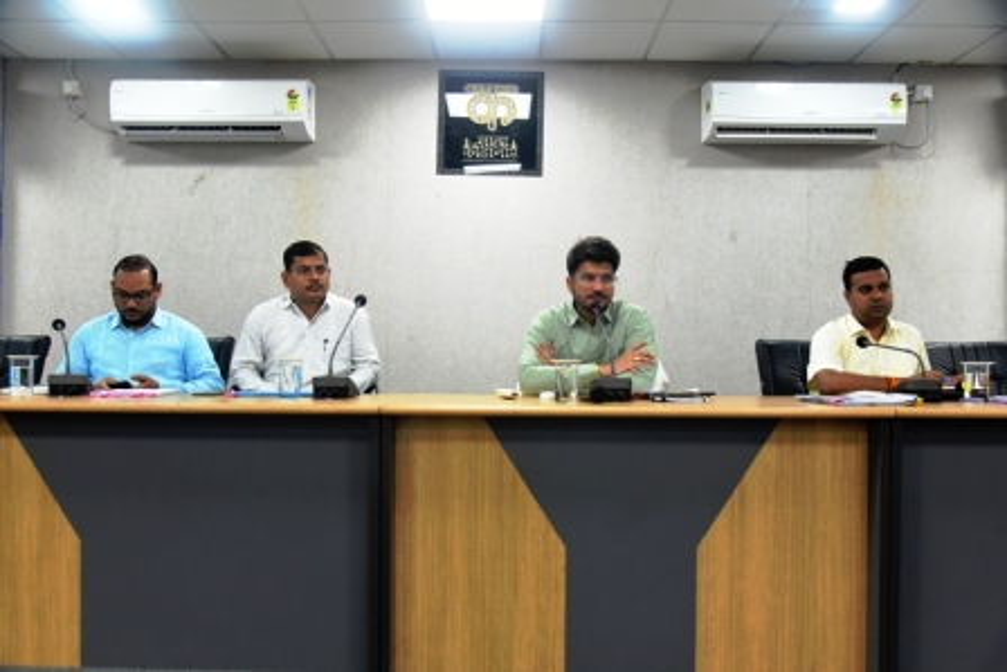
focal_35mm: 30
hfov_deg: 61.9
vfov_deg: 43.6
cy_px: 336
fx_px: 839
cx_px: 504
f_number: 5
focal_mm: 30
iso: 3200
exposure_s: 1/125
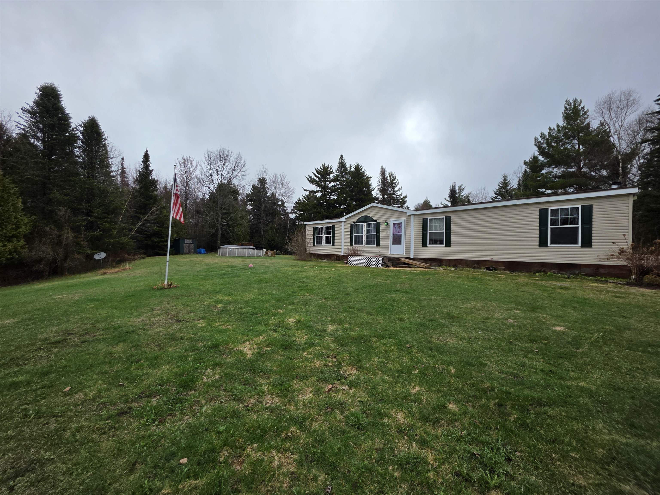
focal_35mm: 13
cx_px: 330
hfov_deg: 106.2
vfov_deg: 89.9
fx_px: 248
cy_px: 248
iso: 40
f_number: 1.9
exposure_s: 1/2038
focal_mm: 2.2
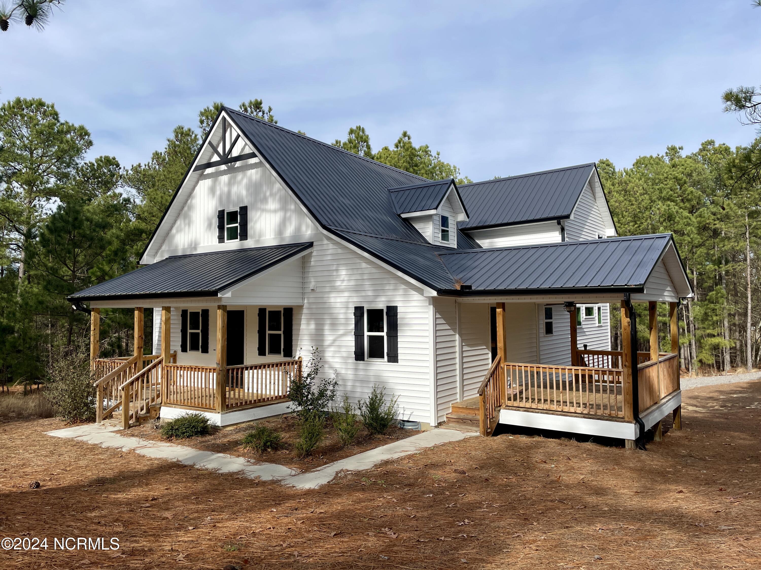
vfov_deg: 53.1
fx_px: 572
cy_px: 285
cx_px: 380
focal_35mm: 26
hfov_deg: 67.3
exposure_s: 1/4000
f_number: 1.6
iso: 32
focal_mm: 4.2
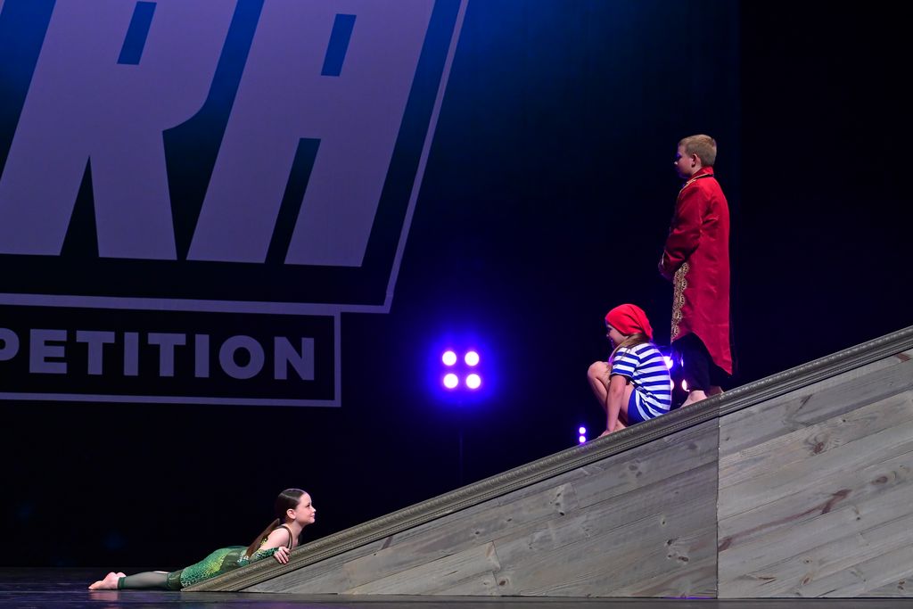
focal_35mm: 79
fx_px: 2004
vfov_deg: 17.3
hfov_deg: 25.7
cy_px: 304
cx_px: 456
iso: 2500
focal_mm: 53
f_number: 4
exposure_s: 1/800
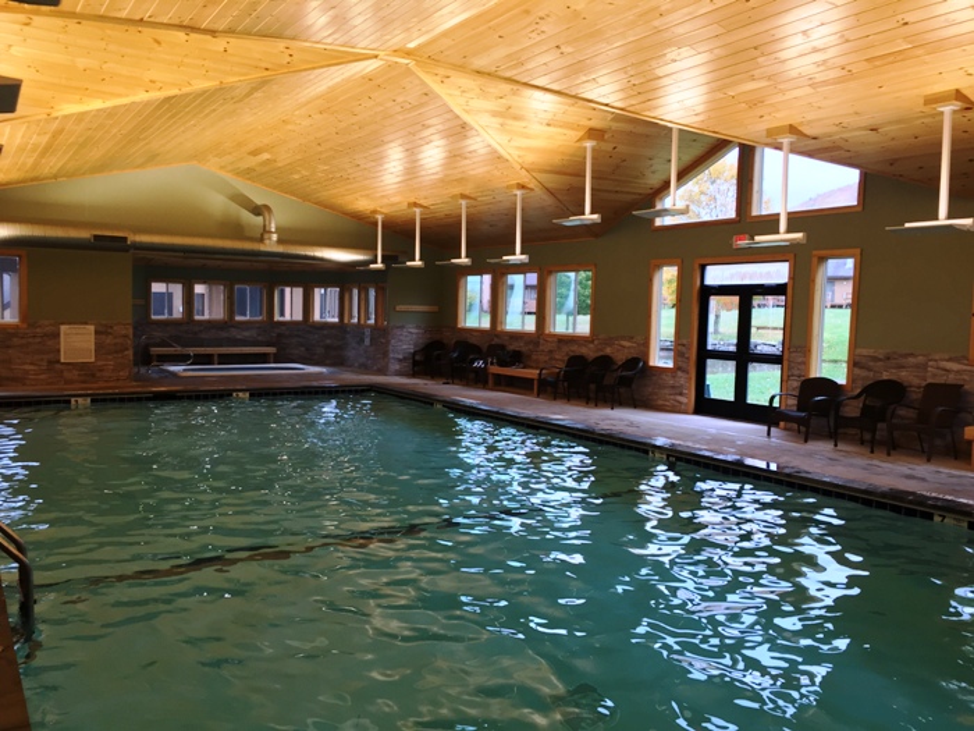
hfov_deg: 61.7
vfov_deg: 48.2
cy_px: 366
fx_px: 816
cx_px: 487
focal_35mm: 29
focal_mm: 4.15
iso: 50
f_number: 2.2
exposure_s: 1/120
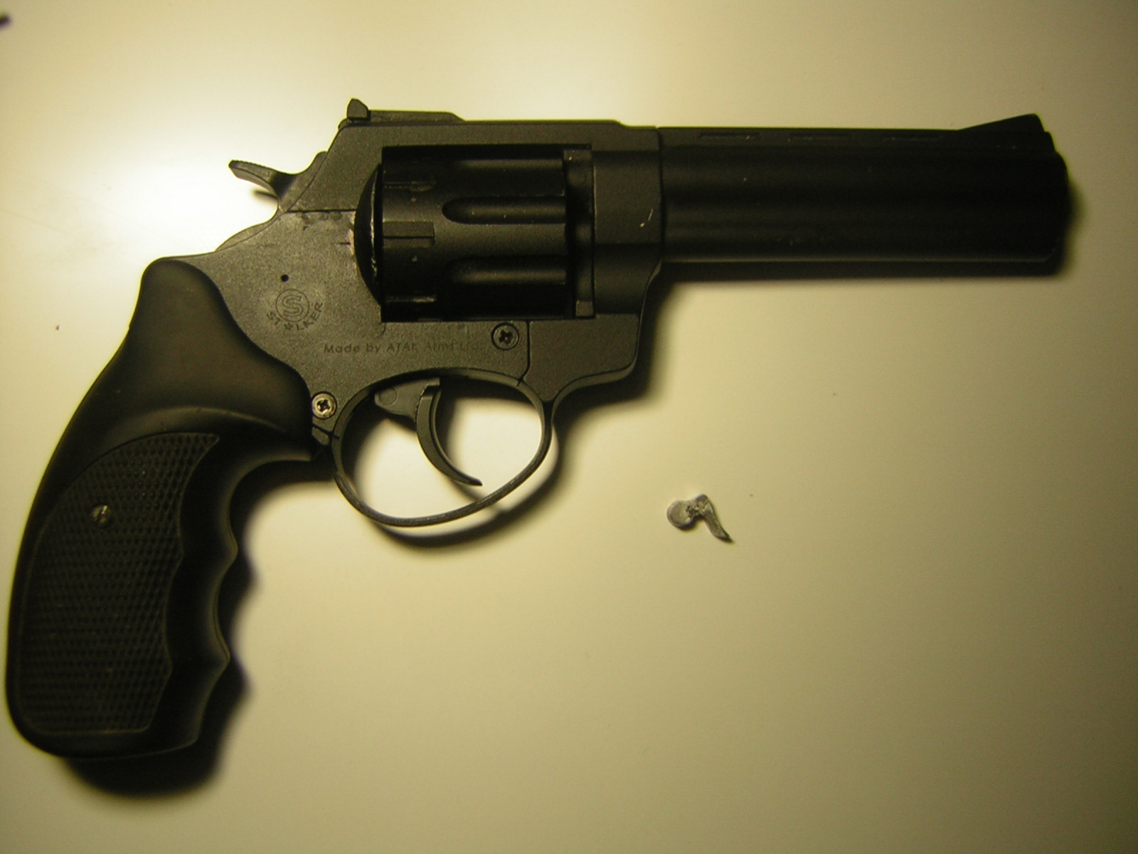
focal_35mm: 36
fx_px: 1183
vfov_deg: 39.7
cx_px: 569
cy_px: 427
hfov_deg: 51.4
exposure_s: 1/48
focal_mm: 4.7
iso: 50
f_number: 2.6
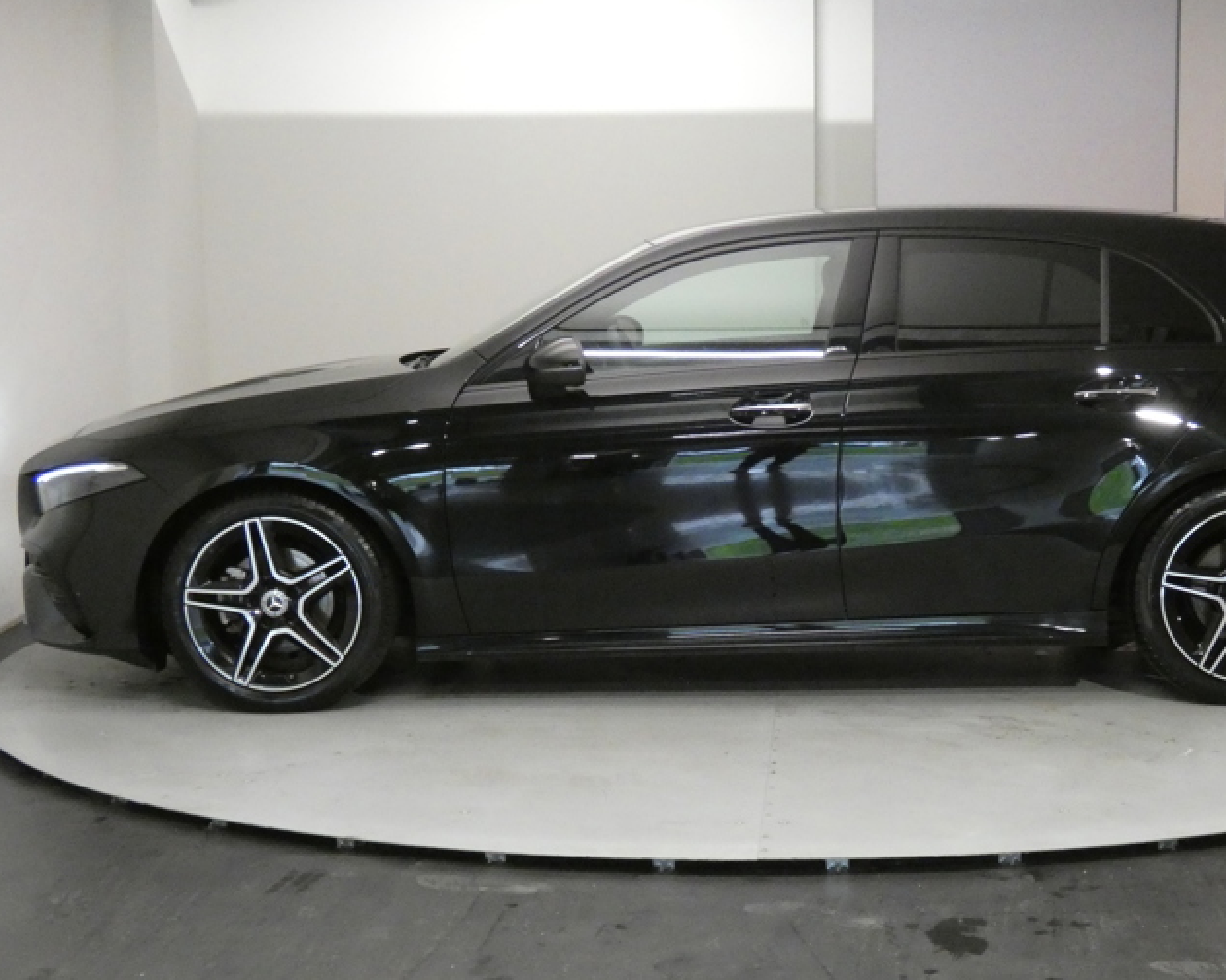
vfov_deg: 26.7
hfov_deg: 32.9
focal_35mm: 57
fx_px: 2068
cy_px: 556
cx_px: 753
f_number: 3.8
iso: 1600
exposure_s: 1/80
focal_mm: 8.2
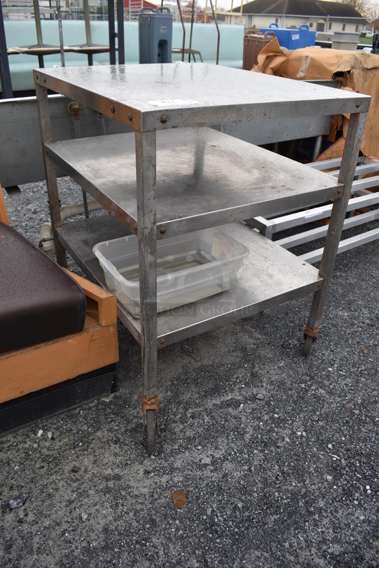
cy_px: 284
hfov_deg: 48.0
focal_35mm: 27
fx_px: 426
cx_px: 190
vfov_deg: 67.3
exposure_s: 1/250
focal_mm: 18
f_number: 6.3
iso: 200
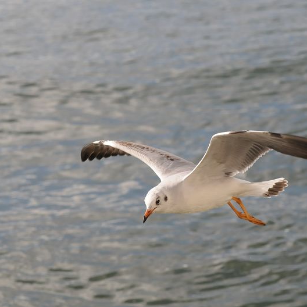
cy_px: 154
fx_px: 2033
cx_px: 222
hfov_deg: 8.6
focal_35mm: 203
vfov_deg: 8.6
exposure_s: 1/2000
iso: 800
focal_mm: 105
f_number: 8
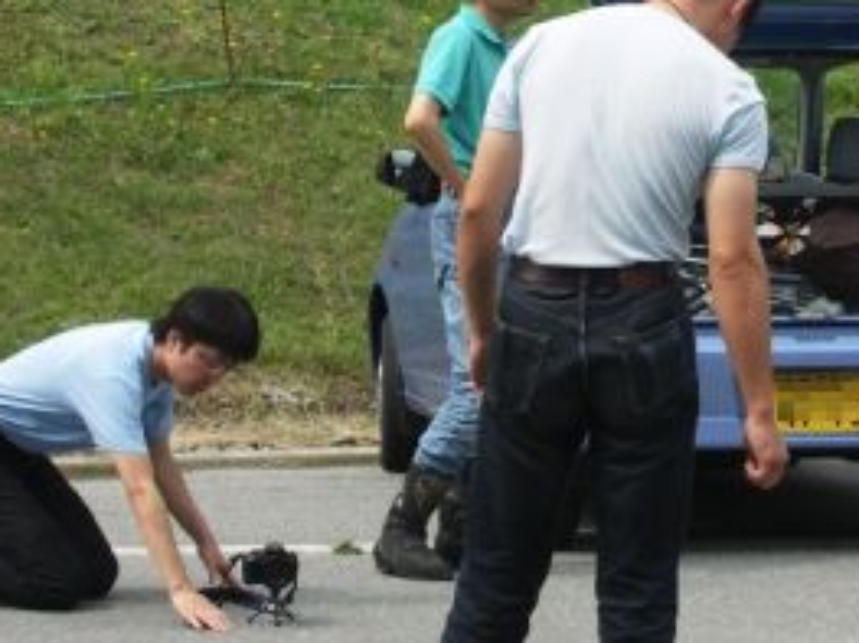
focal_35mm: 175
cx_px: 748
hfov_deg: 11.2
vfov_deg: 8.5
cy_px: 235
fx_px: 4341
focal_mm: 18.6
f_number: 5
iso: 50
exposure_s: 1/200
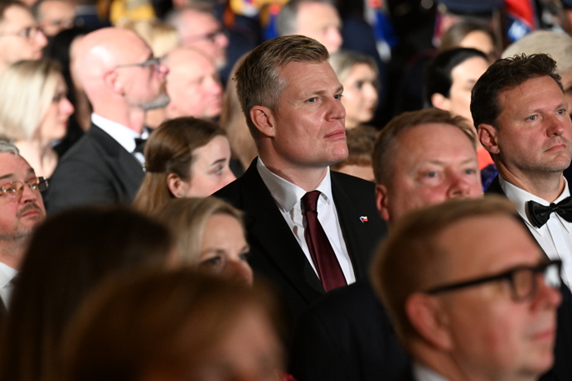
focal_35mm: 200
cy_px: 190
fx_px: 3178
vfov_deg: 6.9
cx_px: 286
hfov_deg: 10.3
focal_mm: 200
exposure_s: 1/125
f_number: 5
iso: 6400
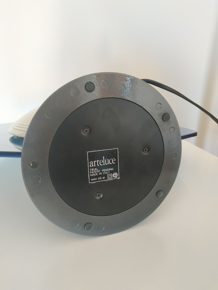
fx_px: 202
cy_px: 145
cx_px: 109
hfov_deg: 56.8
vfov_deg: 71.6
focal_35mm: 24
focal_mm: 3.94
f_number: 1.9
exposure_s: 1/25
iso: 400
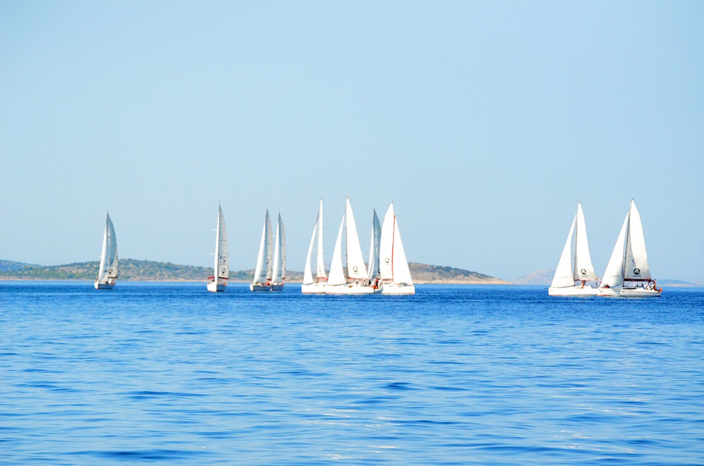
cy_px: 233
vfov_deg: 6.3
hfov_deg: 9.5
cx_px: 352
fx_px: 4243
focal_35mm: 218
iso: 2000
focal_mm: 145
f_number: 5
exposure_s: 1/8000
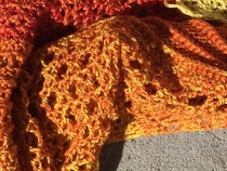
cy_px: 212
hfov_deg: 13.0
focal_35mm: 147
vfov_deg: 9.9
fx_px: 965
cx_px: 279
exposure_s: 1/3968
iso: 32
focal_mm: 4.15
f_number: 2.2
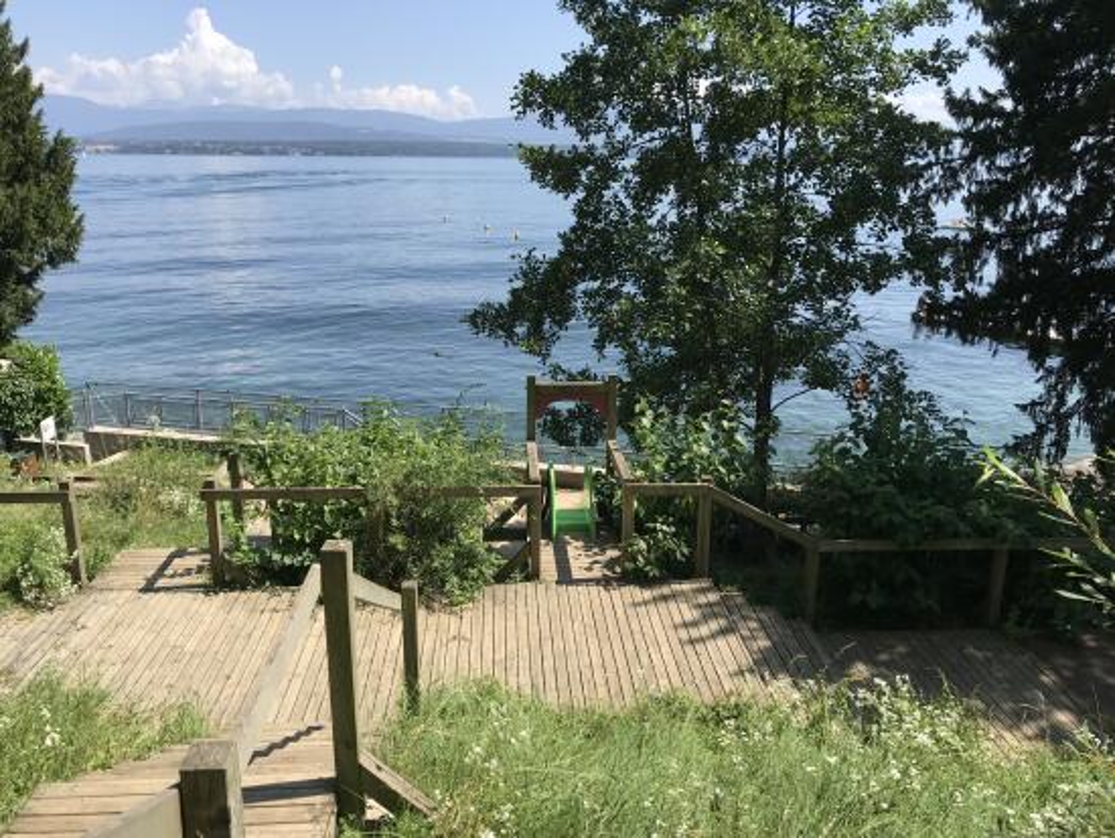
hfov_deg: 63.4
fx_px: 902
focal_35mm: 28
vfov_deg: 49.8
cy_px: 419
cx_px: 558
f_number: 1.8
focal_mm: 3.99
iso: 20
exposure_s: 1/1497
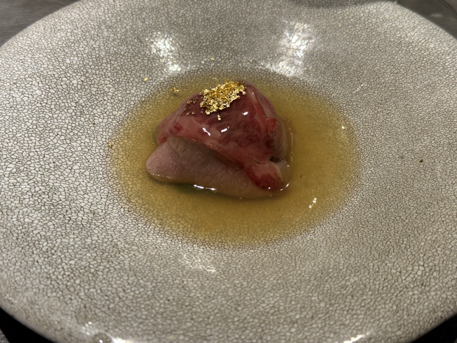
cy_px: 172
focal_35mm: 48
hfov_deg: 39.7
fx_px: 634
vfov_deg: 30.3
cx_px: 228
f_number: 1.78
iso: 80
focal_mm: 6.76
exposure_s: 1/50
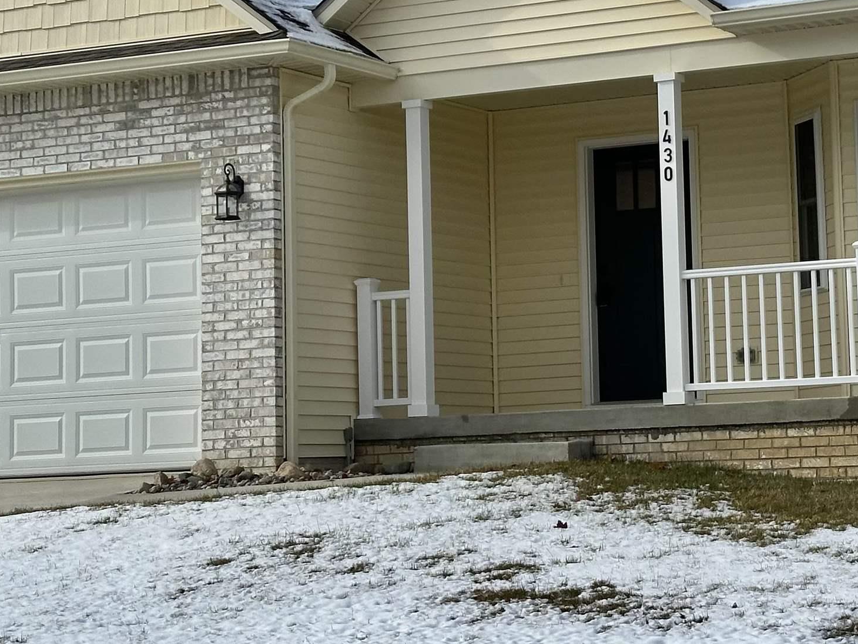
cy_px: 165
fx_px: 2503
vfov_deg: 14.6
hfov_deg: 19.3
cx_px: 625
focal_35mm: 101
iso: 64
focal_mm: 6.86
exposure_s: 1/6211
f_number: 1.78
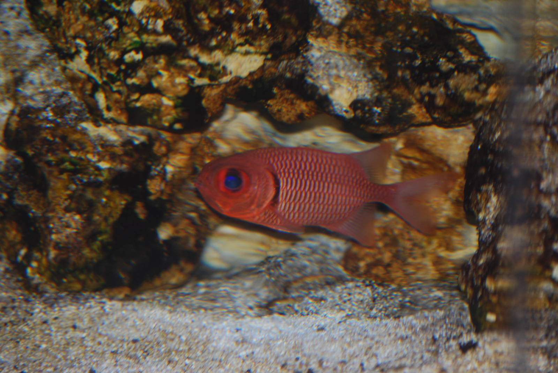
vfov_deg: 7.5
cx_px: 279
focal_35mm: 183
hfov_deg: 11.2
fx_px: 2840
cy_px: 186
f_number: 4.2
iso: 200
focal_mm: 122
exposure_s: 1/60
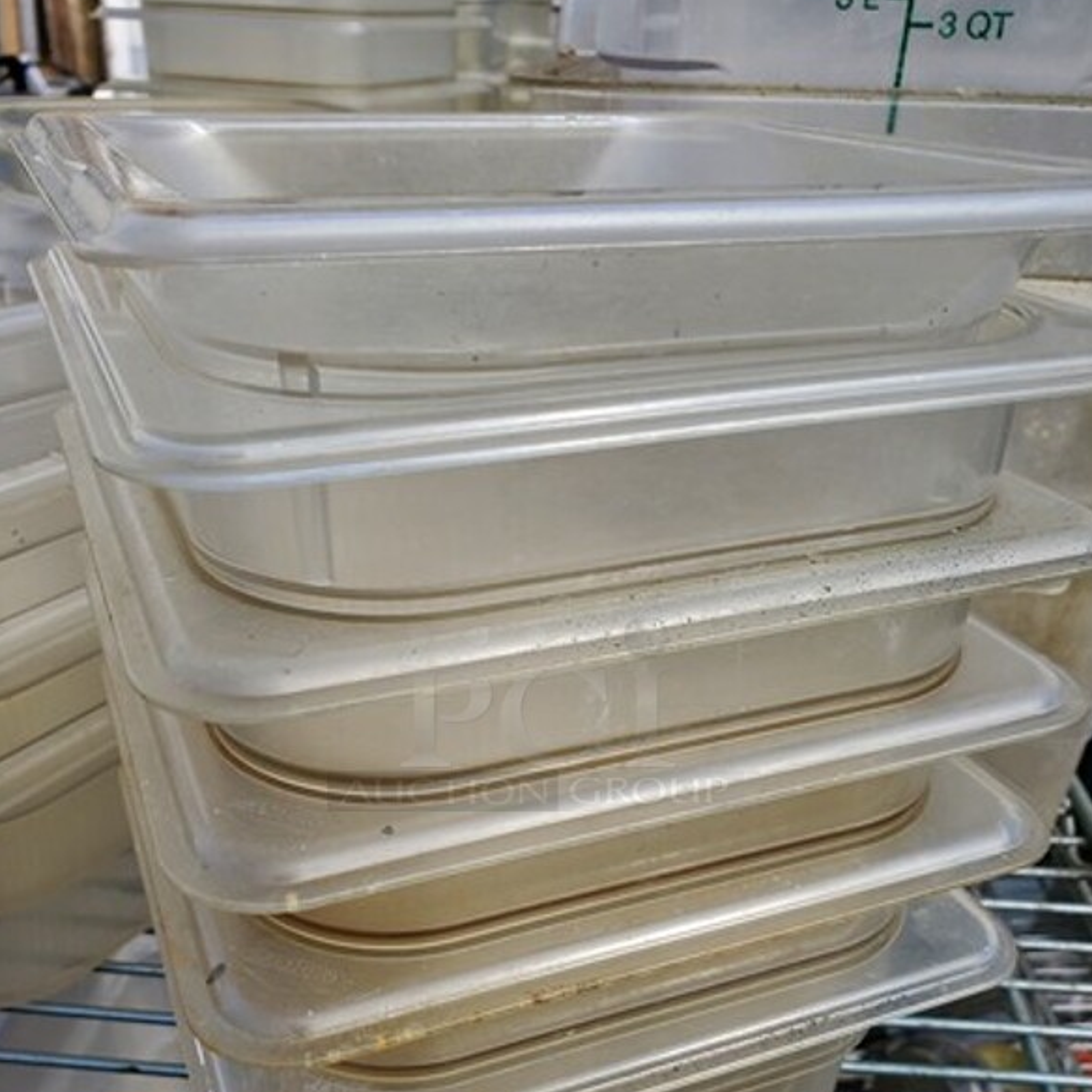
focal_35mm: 32
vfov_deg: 50.3
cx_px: 537
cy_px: 713
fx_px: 1142
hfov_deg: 51.1
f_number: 2.4
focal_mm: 4.3
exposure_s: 1/963
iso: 50
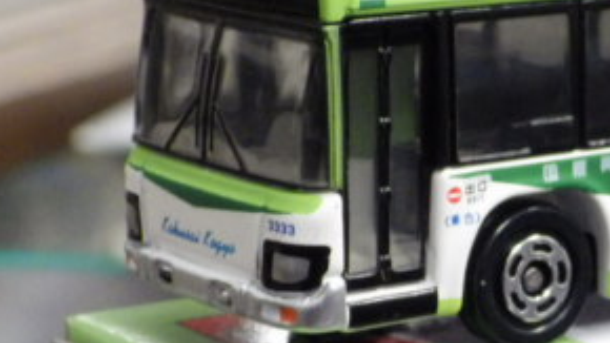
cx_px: 562
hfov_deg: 12.5
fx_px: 2765
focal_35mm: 171
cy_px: 347
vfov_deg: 7.1
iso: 1000
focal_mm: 12.8
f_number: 4.2
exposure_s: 1/25
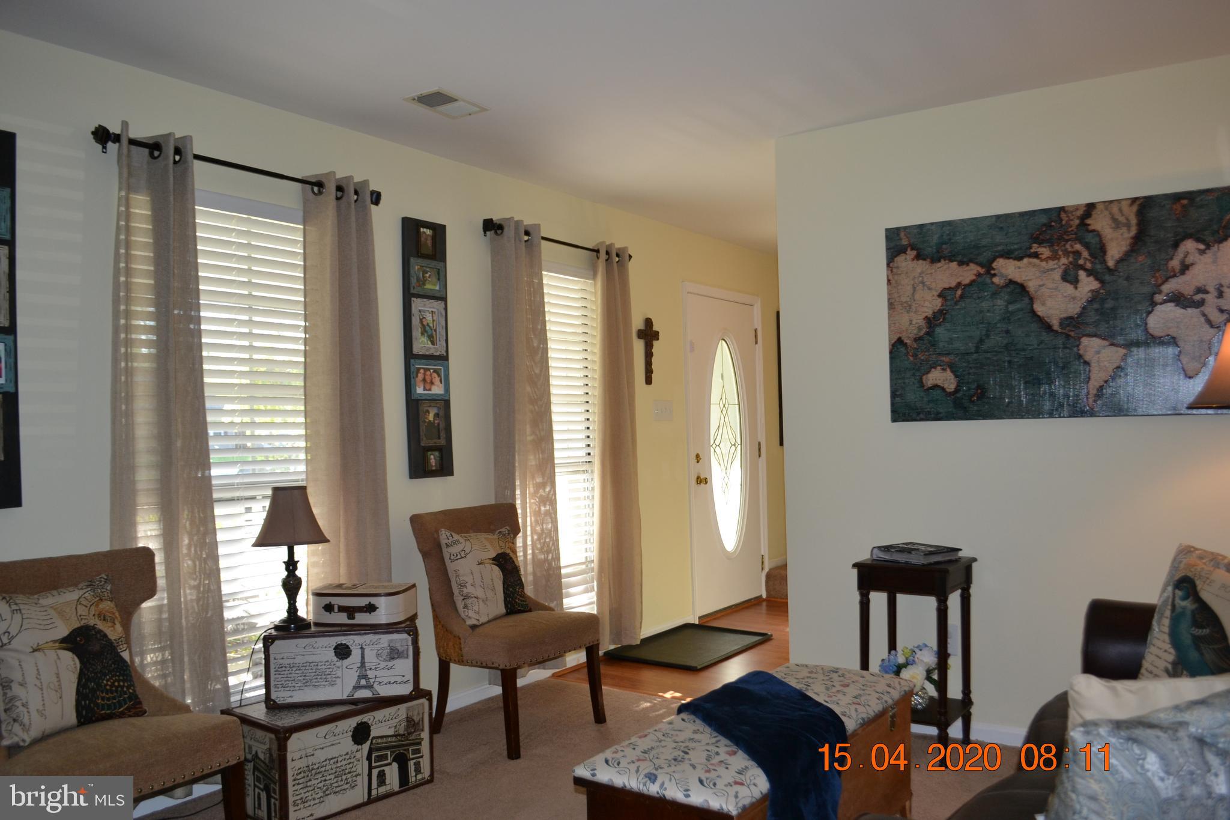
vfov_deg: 47.9
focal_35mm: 27
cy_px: 410
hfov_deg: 67.4
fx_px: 922
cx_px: 615
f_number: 4
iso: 320
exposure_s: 1/125
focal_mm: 18
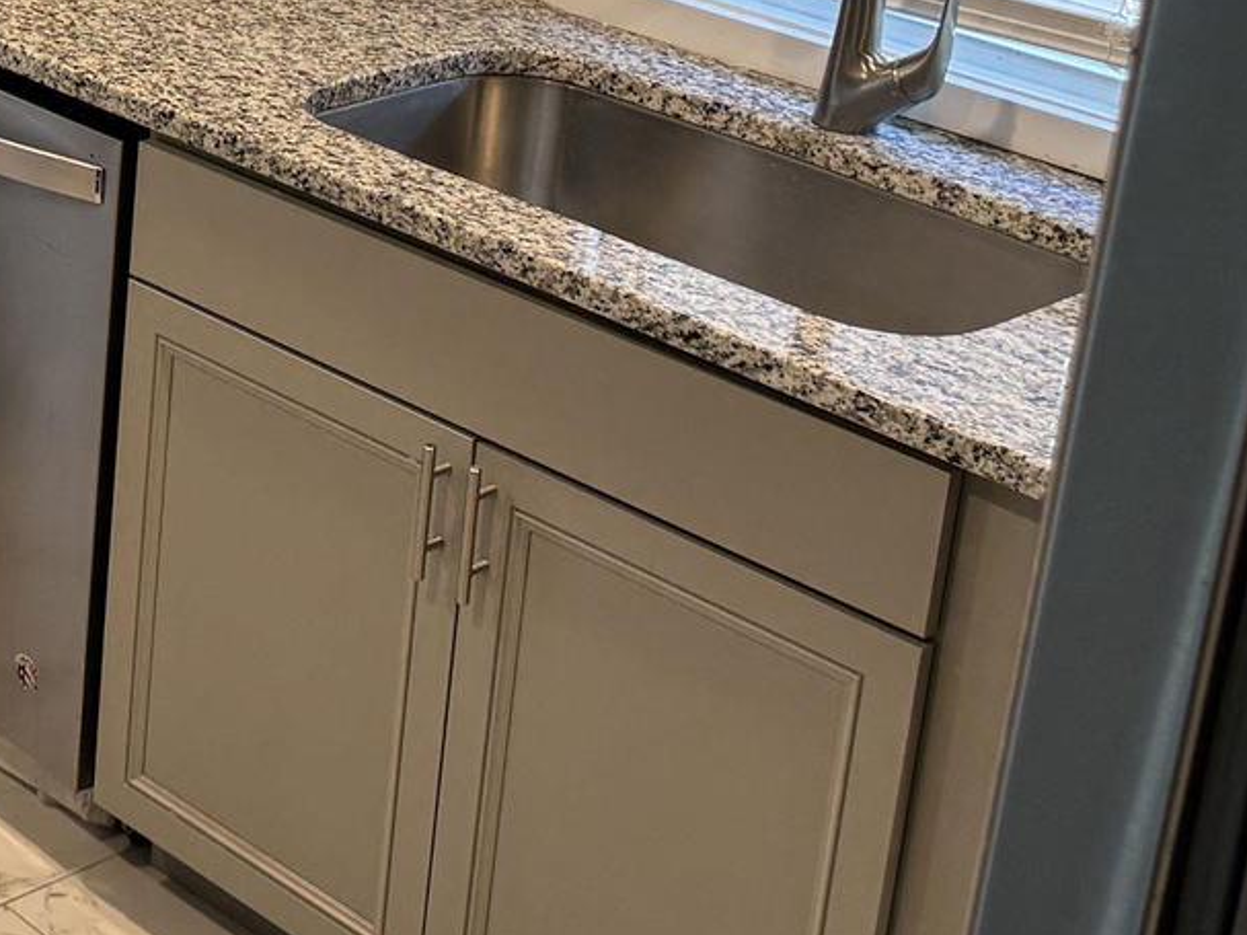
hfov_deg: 22.5
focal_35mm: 81
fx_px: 2917
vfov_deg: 17.7
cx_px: -191
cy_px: -43
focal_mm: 6.76
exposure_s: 1/120
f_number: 1.78
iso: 125
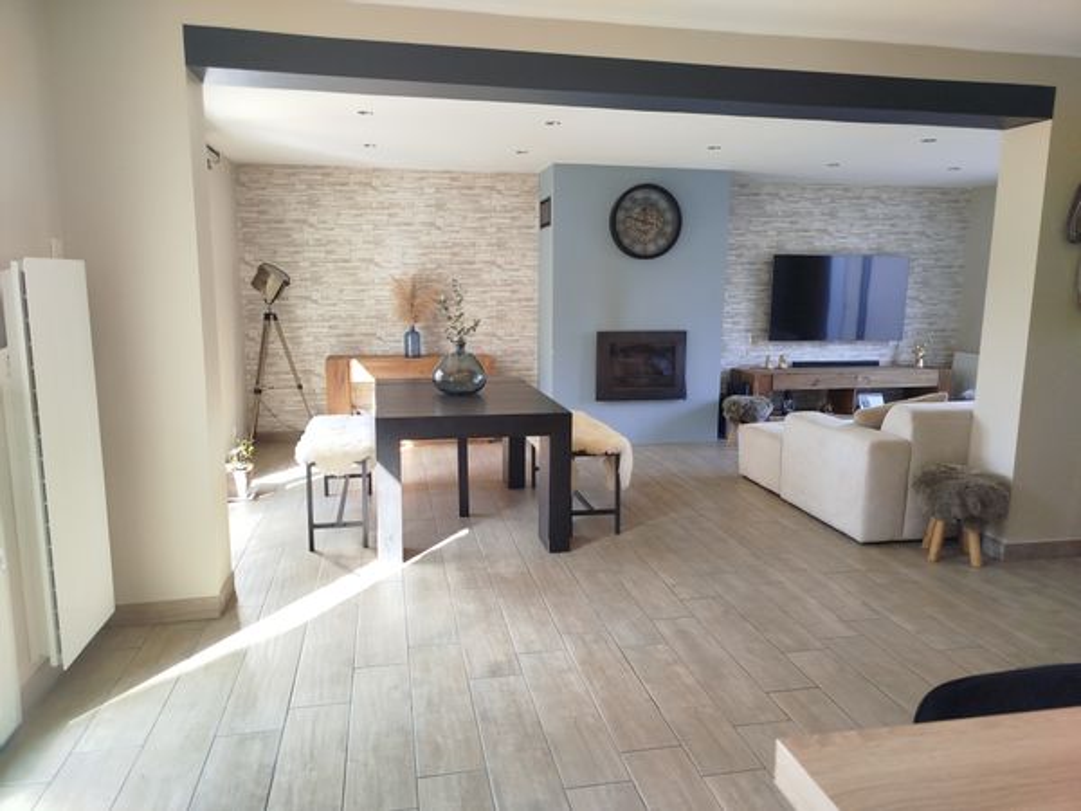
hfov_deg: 71.6
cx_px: 540
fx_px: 749
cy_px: 406
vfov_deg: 56.8
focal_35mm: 24
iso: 80
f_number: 1.7
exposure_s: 1/33
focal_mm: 5.31
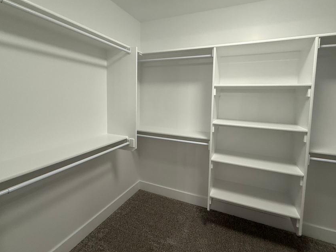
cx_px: 176
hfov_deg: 91.0
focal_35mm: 17
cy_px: 110
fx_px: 165
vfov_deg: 74.4
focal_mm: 2.22
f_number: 2.2
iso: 200
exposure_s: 1/120
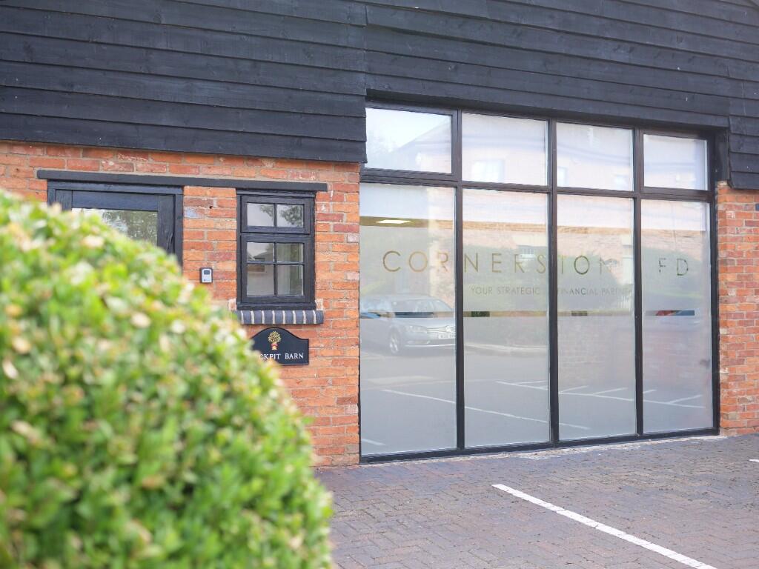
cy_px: 284
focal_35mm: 40
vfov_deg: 36.0
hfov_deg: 46.8
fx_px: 877
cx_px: 380
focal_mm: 20
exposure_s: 1/250
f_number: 2.5
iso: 200
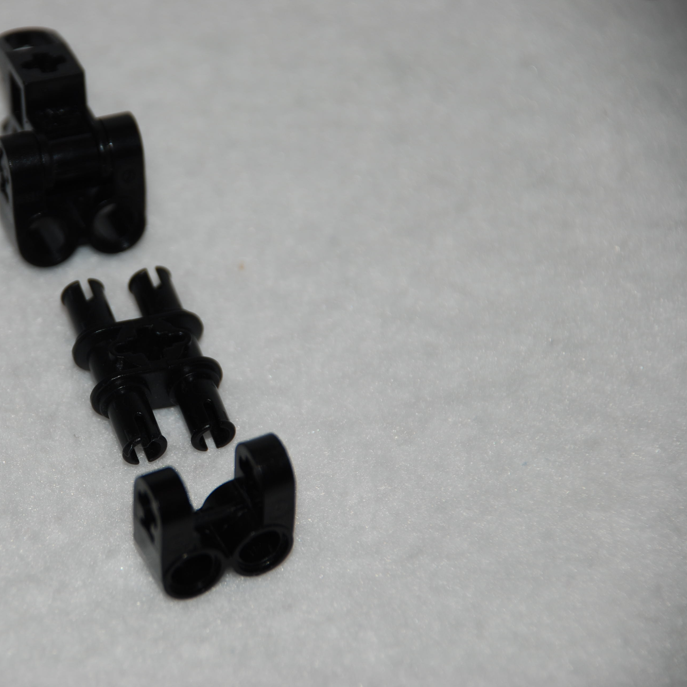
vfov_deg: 6.8
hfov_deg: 6.8
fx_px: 5785
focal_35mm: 258
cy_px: 344
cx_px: 176
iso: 100
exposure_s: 1/60
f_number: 5.6
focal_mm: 135
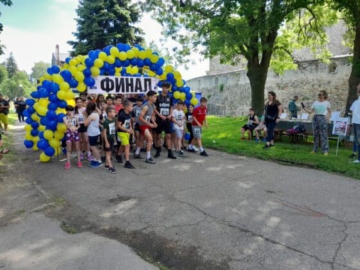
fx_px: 270
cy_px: 135
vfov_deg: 53.1
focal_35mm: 26
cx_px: 180
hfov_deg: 67.3
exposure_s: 1/100
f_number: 1.8
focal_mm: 3.98
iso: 40
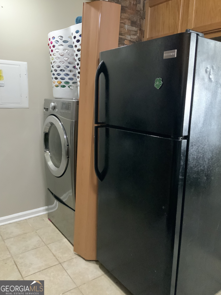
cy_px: 148
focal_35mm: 29
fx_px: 247
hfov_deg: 48.2
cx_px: 110
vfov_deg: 61.7
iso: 500
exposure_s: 1/30
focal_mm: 3
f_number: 1.8
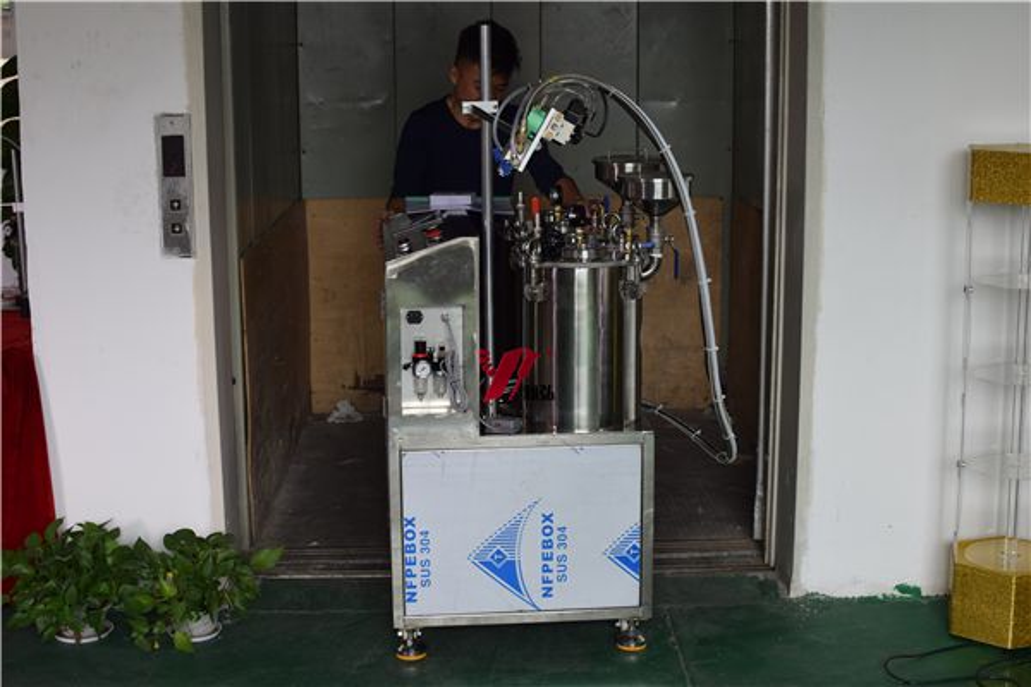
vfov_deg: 25.8
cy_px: 344
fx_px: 1503
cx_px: 516
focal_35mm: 52
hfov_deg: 37.9
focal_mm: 35
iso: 400
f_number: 5.6
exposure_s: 1/125
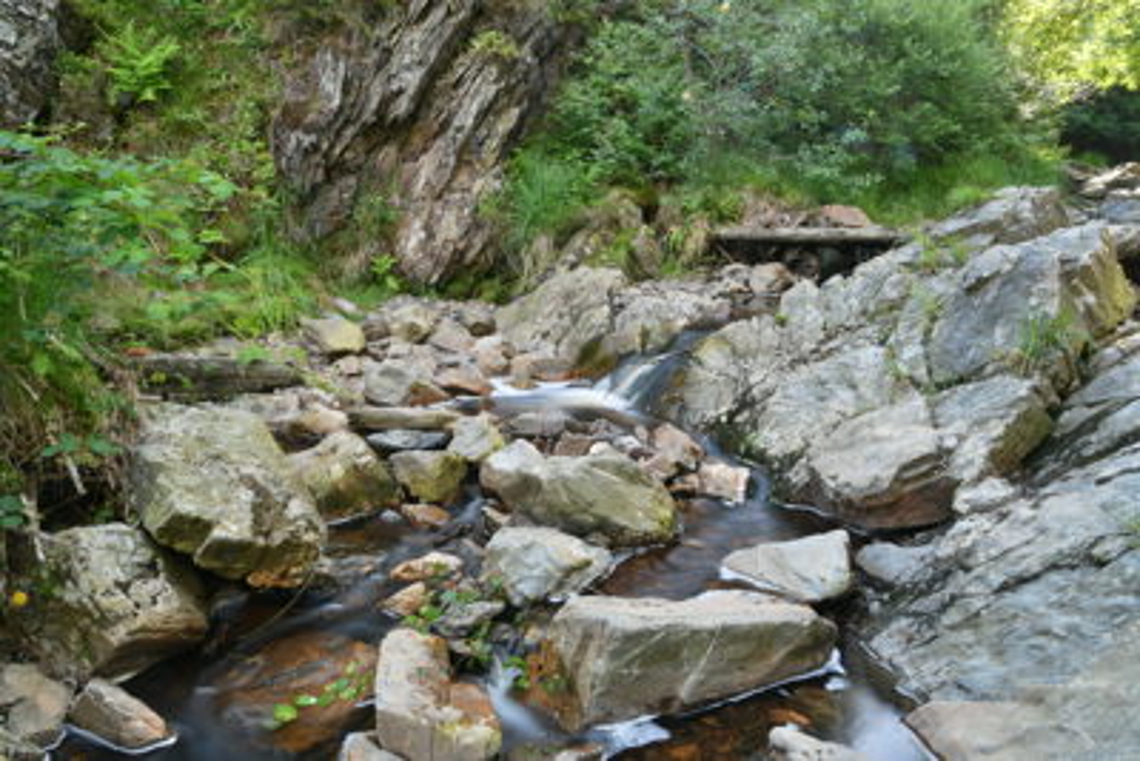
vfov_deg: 53.2
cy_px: 380
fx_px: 760
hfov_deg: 73.7
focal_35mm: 24
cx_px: 570
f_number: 22
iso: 160
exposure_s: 2
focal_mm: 16
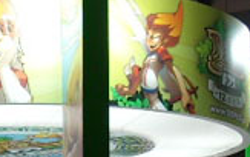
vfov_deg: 11.2
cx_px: 58
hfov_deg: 18.0
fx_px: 784
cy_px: 192
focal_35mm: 115
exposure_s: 1/16
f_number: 2.8
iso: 64
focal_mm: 5.7
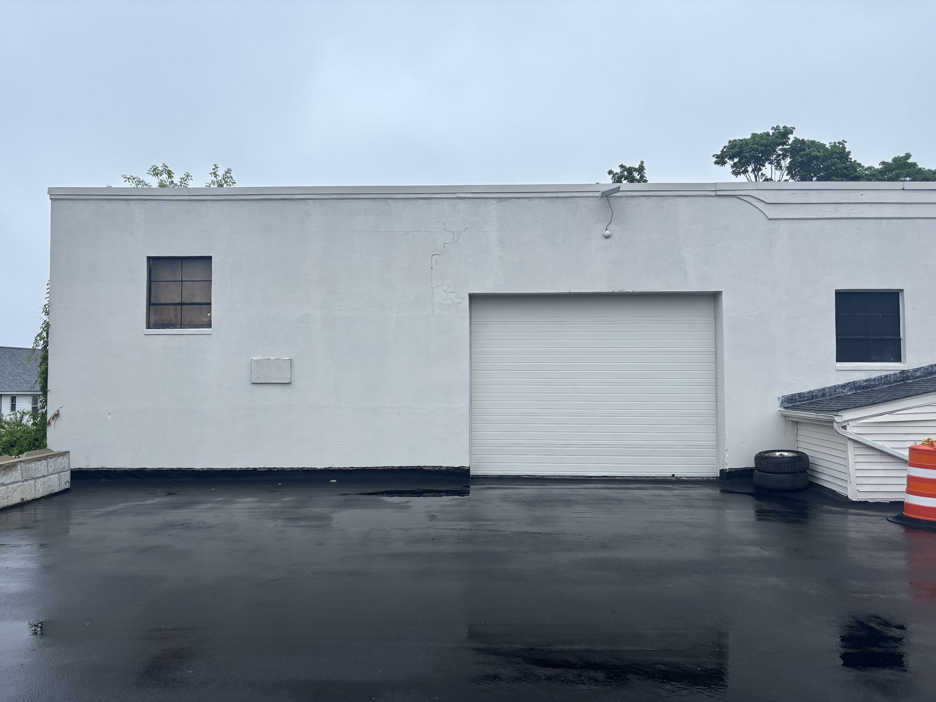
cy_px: 351
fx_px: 703
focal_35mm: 26
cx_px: 468
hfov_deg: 67.3
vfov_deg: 53.1
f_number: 1.6
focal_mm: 5.96
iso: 50
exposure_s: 1/1695
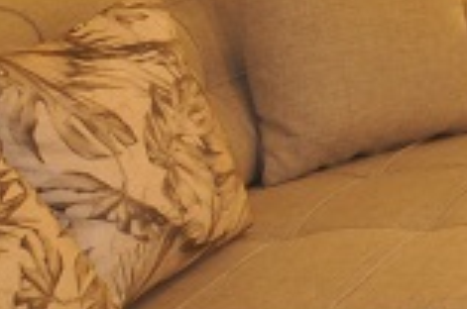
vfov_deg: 11.1
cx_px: 1139
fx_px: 1489
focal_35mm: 115
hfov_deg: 13.1
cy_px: -229
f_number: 11
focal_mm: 10
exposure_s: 1/1.6
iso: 200
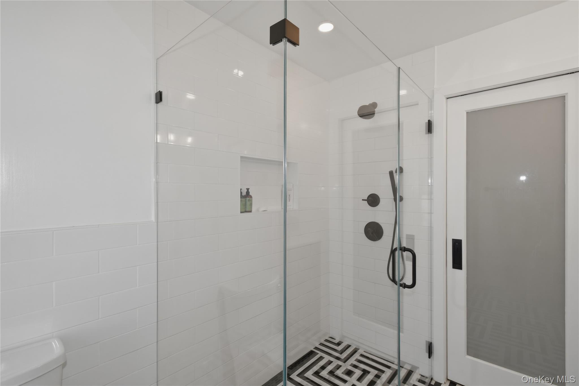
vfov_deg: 77.3
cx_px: 290
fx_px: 241
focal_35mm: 15
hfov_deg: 100.4
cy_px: 193
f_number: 5.6
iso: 140
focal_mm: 10
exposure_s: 1/125
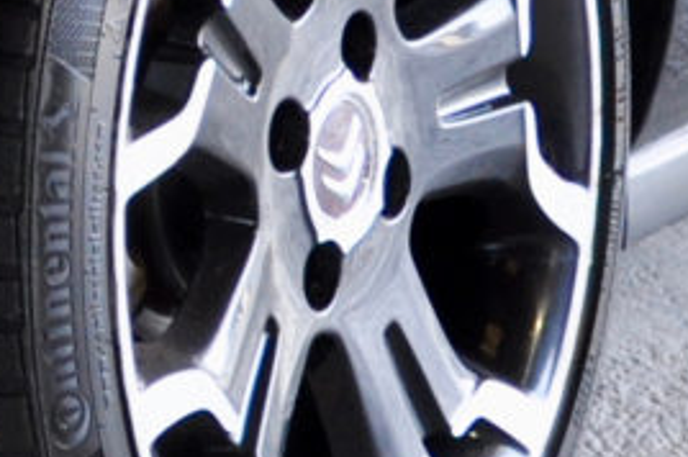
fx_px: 4810
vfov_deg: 5.2
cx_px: -347
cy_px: -760
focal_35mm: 252
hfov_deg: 8.0
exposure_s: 1/60
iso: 400
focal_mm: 22
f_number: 4
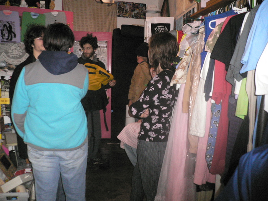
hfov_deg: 52.6
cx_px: 134
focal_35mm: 35
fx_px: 271
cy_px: 100
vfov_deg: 40.7
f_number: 2.8
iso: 400
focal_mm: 5.8
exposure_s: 1/60
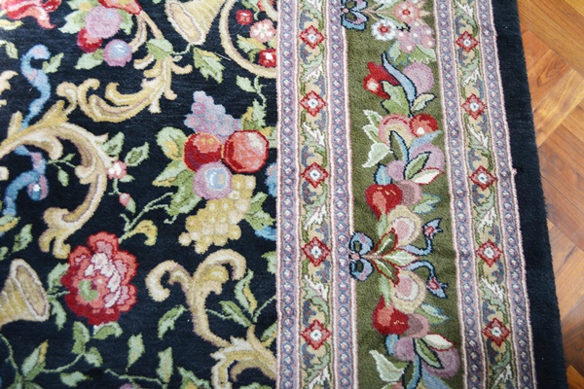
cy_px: 194
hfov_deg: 53.1
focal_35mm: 36
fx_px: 584
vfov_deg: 36.9
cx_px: 292
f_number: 4
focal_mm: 24
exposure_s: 1/60
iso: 450
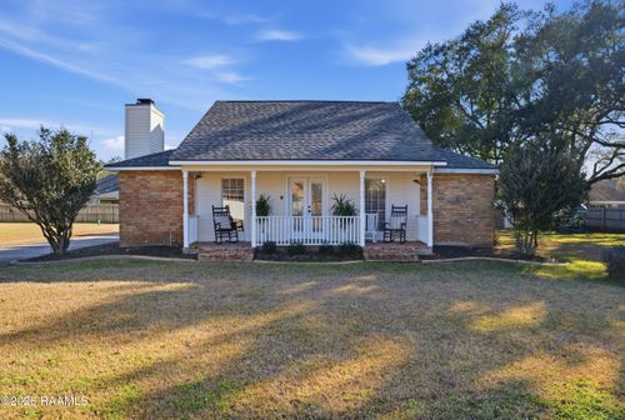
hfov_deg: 73.6
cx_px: 312
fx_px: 418
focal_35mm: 24
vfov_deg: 53.4
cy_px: 210
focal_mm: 16
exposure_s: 1/1250
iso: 250
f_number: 9
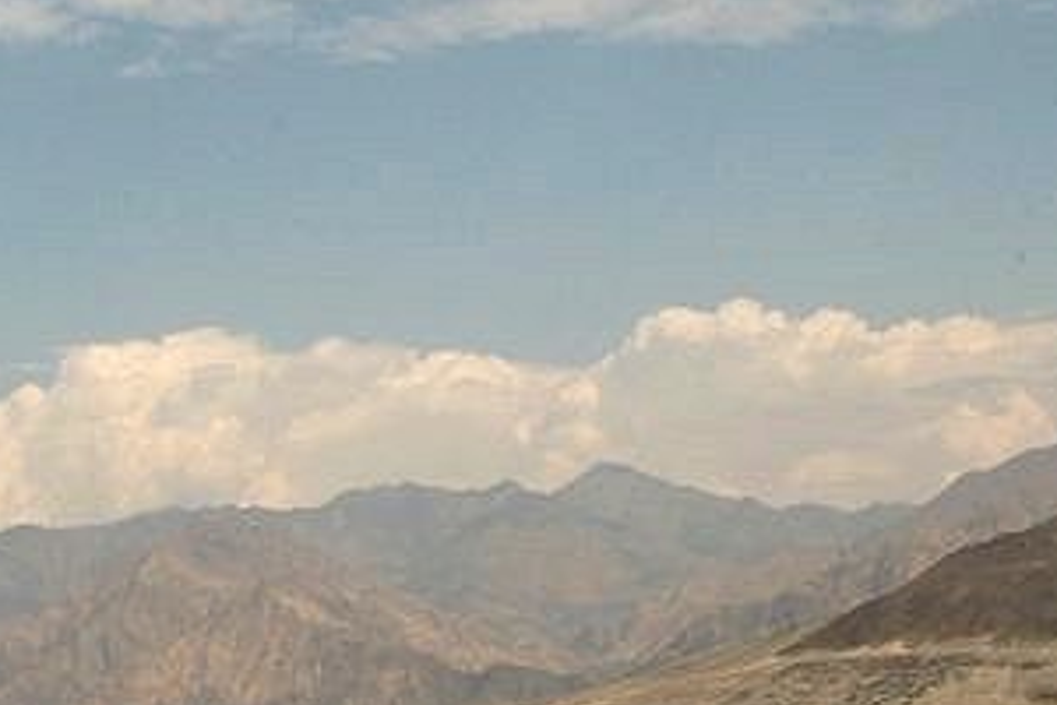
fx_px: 2114
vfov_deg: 18.5
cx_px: 208
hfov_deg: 27.5
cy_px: 682
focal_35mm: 72
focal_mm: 18
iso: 400
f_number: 11
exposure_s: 1/500
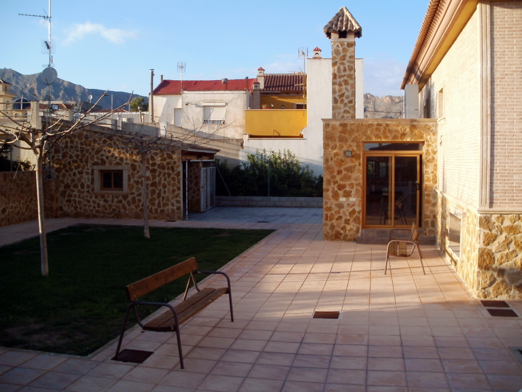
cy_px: 196
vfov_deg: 39.7
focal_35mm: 36
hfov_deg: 51.4
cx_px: 261
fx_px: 543
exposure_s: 1/500
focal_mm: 6.3
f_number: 3.5
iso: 100
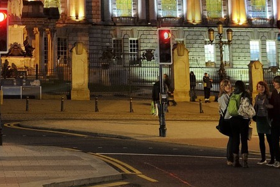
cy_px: -136
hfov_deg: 20.4
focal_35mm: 97
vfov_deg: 12.9
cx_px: 3
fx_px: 755
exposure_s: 1/13
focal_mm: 27
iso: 1600
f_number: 4.5
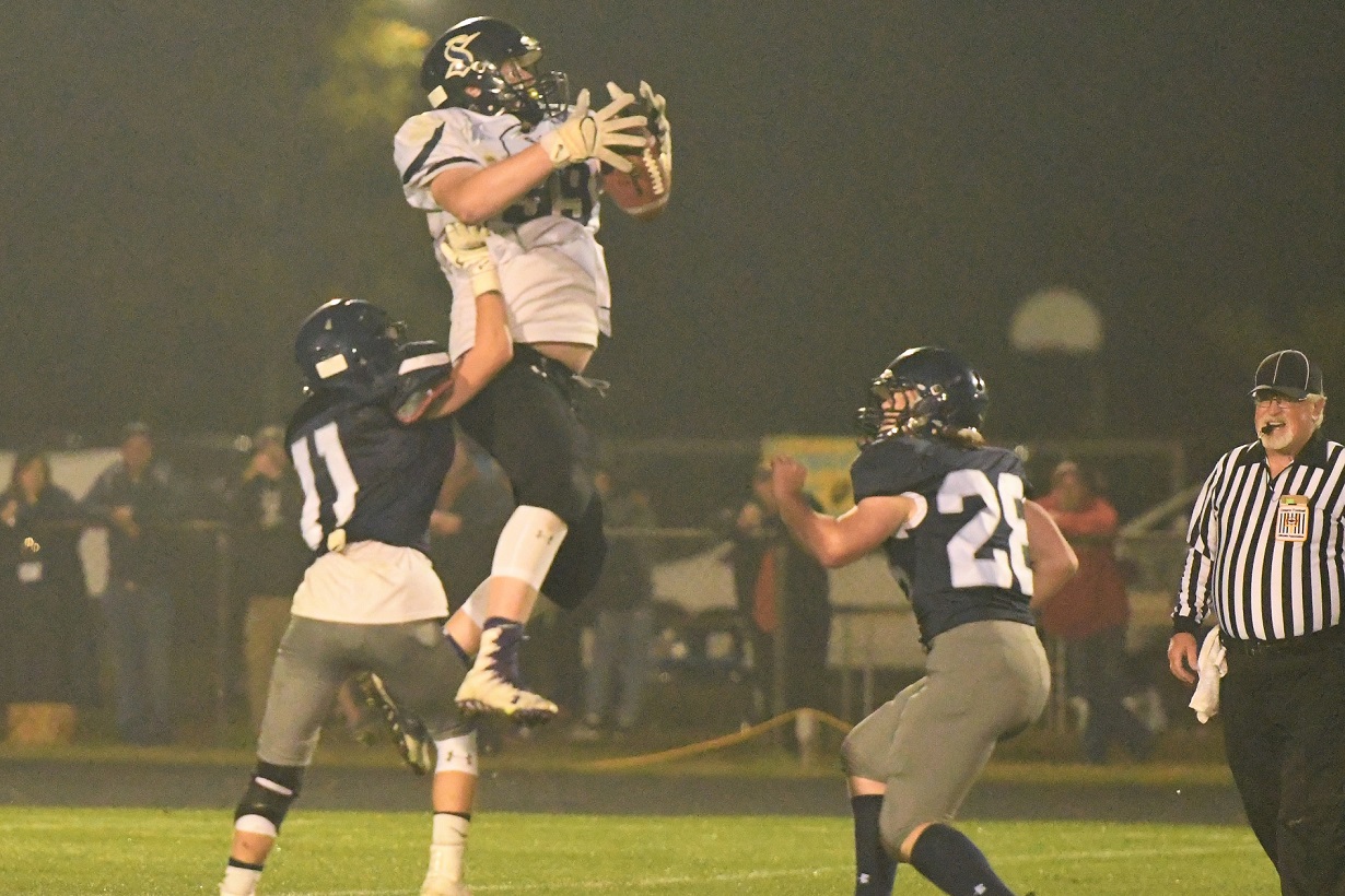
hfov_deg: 7.0
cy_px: 448
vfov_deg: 4.7
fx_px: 10927
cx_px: 672
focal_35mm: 292
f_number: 2.8
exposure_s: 1/1000
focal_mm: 195
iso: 12800
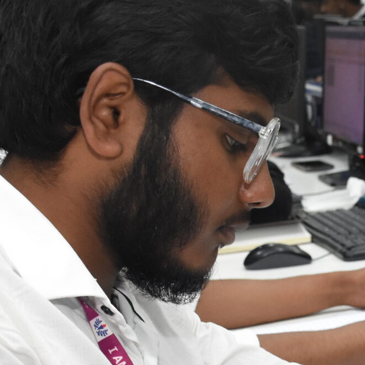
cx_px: 420
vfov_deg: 15.1
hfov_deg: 14.9
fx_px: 1356
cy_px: 356
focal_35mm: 114
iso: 1600
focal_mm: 23
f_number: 5
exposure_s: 1/125
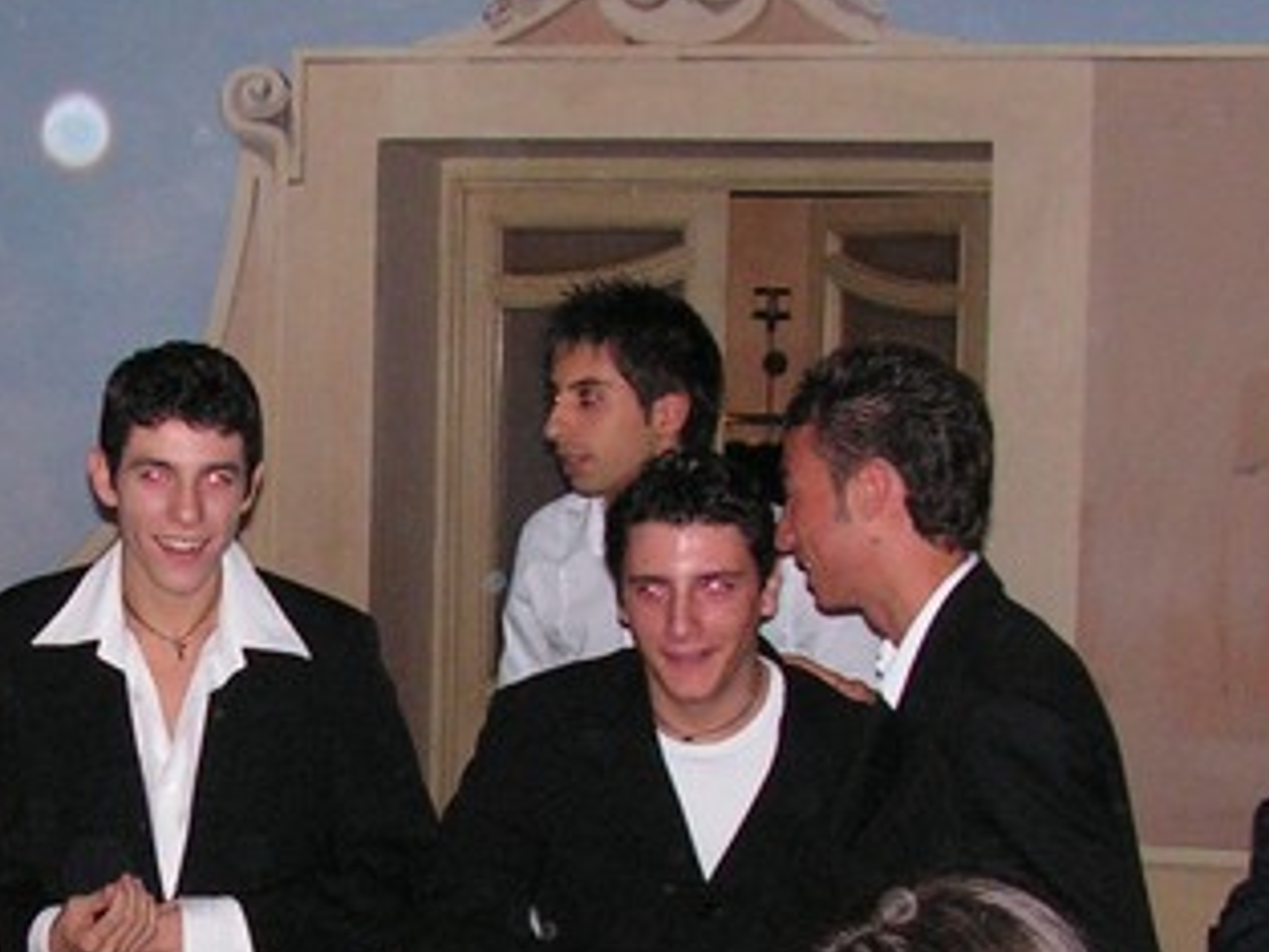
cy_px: 895
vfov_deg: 15.8
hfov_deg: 20.9
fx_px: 3374
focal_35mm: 92
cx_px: 150
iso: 200
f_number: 3.2
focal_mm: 6
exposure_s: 1/40
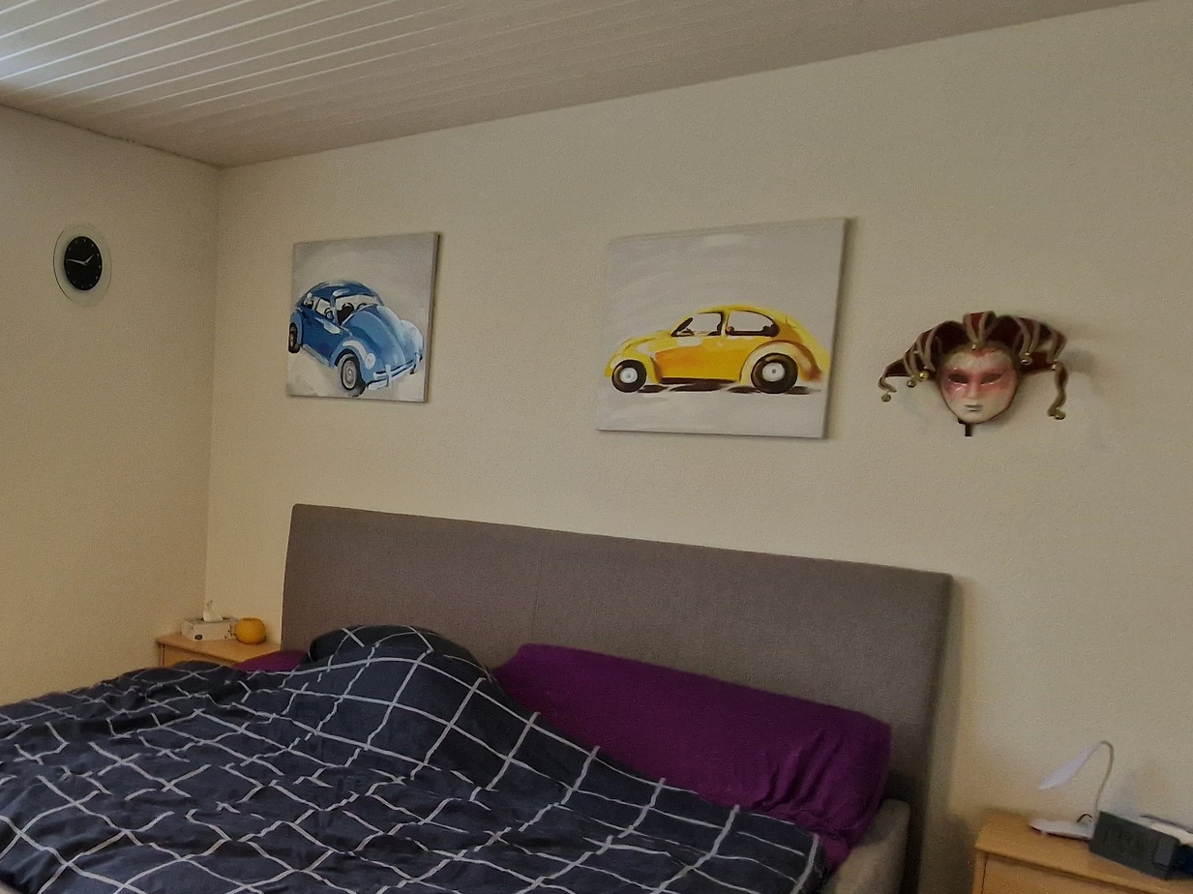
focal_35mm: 27
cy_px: 495
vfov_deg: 51.2
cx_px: 80
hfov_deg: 55.0
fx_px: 930
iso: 64
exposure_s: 1/50
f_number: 2.2
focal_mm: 2.2
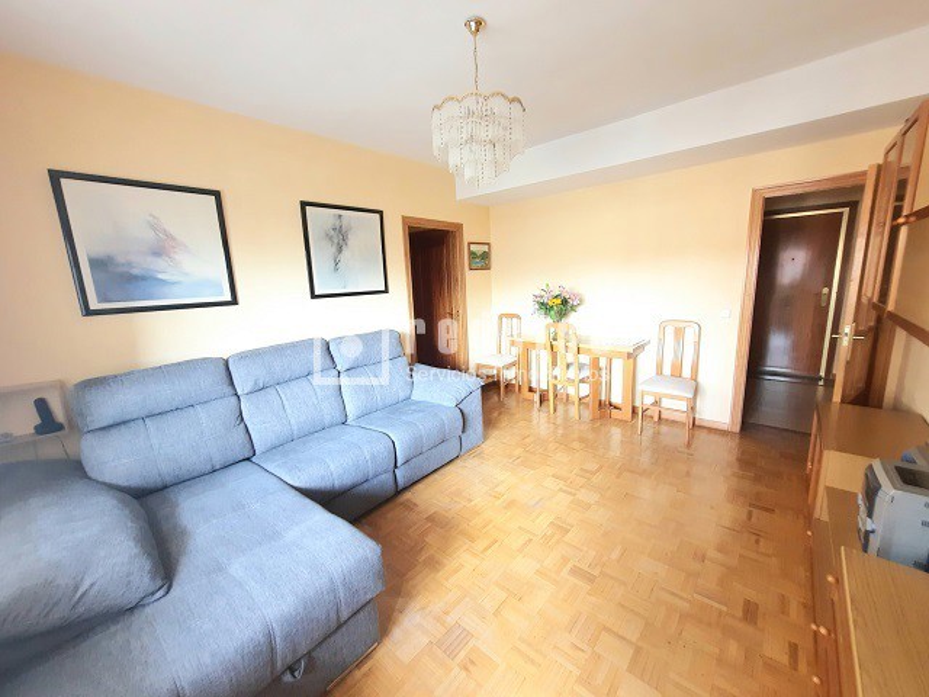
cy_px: 348
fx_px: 349
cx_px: 464
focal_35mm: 13
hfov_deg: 106.2
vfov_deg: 89.9
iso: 200
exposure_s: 1/25
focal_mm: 1.74
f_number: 2.2
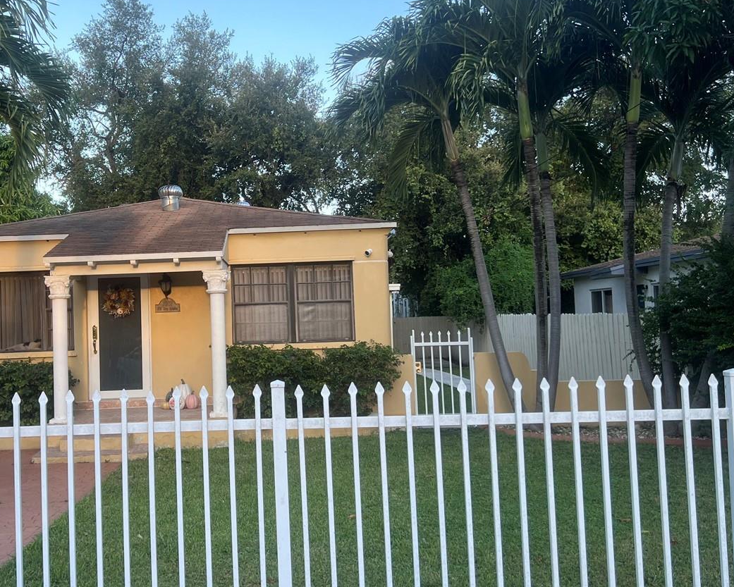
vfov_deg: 38.2
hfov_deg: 46.2
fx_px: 847
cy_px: 277
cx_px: 248
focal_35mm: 39
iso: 40
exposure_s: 1/184
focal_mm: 5.7
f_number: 1.5
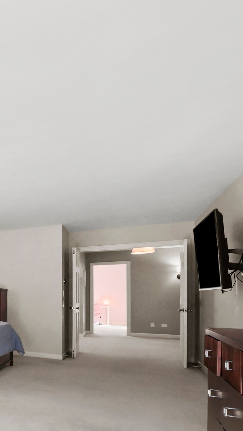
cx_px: -191
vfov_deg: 65.5
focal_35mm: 28
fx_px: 321
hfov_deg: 22.8
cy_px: 299
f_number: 11
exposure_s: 1/15
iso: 1600
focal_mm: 12
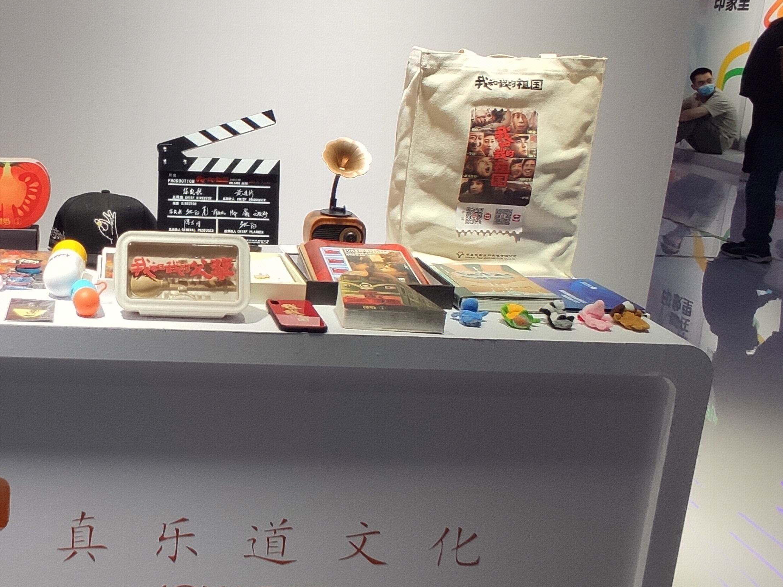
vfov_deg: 32.9
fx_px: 995
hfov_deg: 40.3
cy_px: 280
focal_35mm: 44
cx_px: 106
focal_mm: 2.25
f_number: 2.2
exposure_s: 1/368
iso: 100
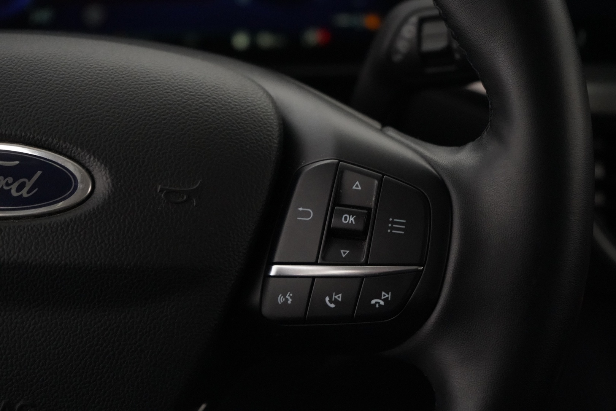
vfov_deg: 19.5
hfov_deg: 28.8
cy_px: 206
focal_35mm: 70
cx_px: 308
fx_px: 1198
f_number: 5.6
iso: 12800
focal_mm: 70
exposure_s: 1/80
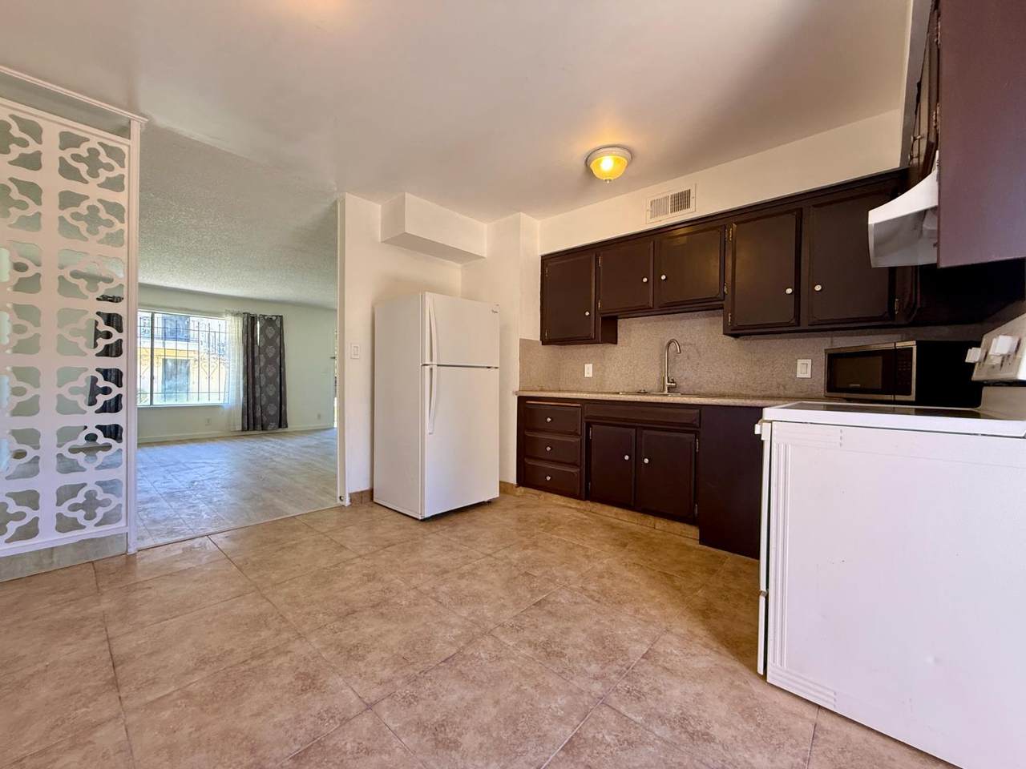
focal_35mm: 14
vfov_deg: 85.7
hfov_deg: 102.1
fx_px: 415
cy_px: 384
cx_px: 513
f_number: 2.2
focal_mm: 2.22
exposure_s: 1/99
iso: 200
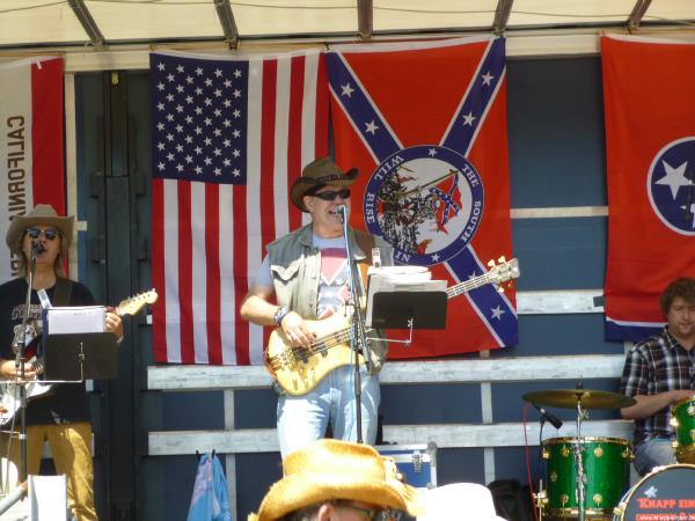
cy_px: 260
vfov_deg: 11.1
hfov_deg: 14.8
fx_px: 2670
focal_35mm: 133
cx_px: 348
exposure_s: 1/100
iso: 100
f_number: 5.8
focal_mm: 23.7
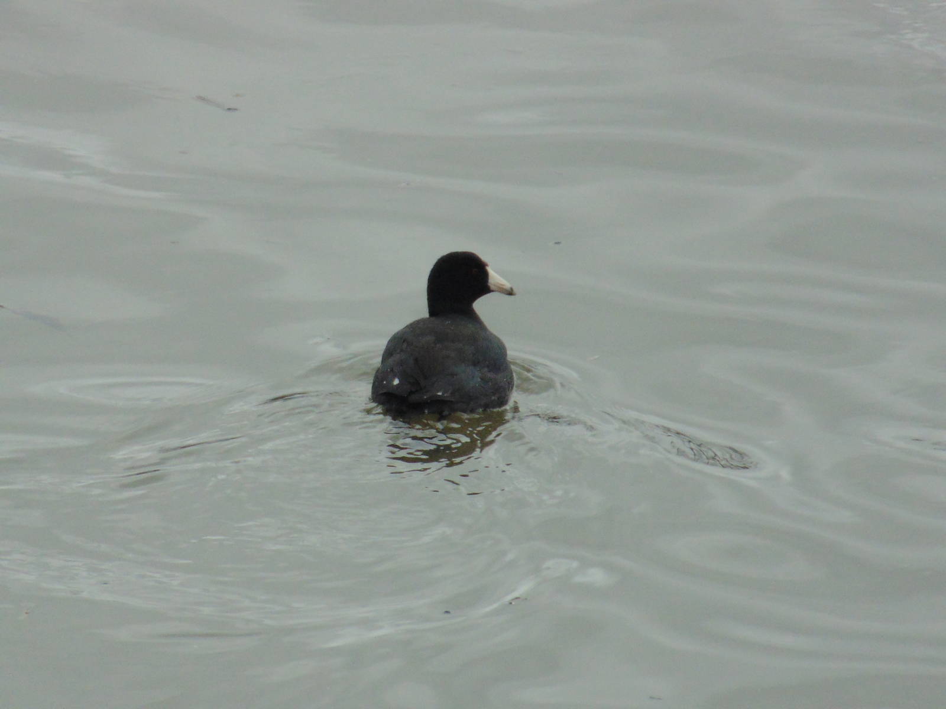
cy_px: 354
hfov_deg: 3.4
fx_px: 15850
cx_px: 473
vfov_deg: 2.6
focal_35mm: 580
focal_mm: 104
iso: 200
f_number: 5.9
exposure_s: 1/125
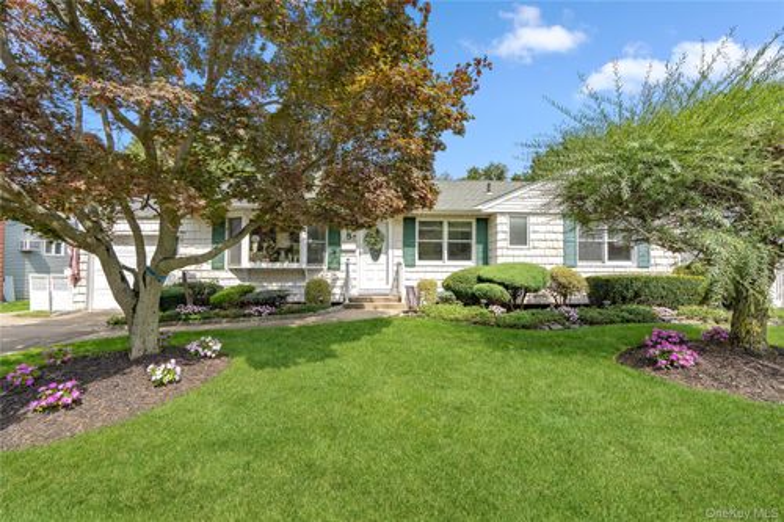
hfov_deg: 96.8
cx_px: 392
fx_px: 348
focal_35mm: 16
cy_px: 261
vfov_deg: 73.7
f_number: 6.3
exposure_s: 1/320
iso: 100
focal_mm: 16
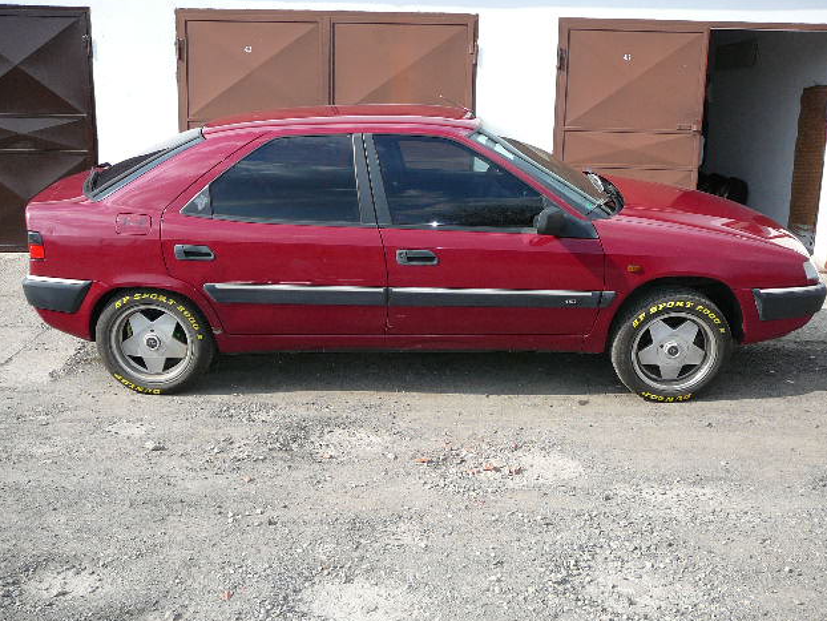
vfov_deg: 39.7
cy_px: 310
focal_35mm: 36
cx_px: 421
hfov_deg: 51.3
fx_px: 860
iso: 80
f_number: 2.8
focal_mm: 5.2
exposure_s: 1/640
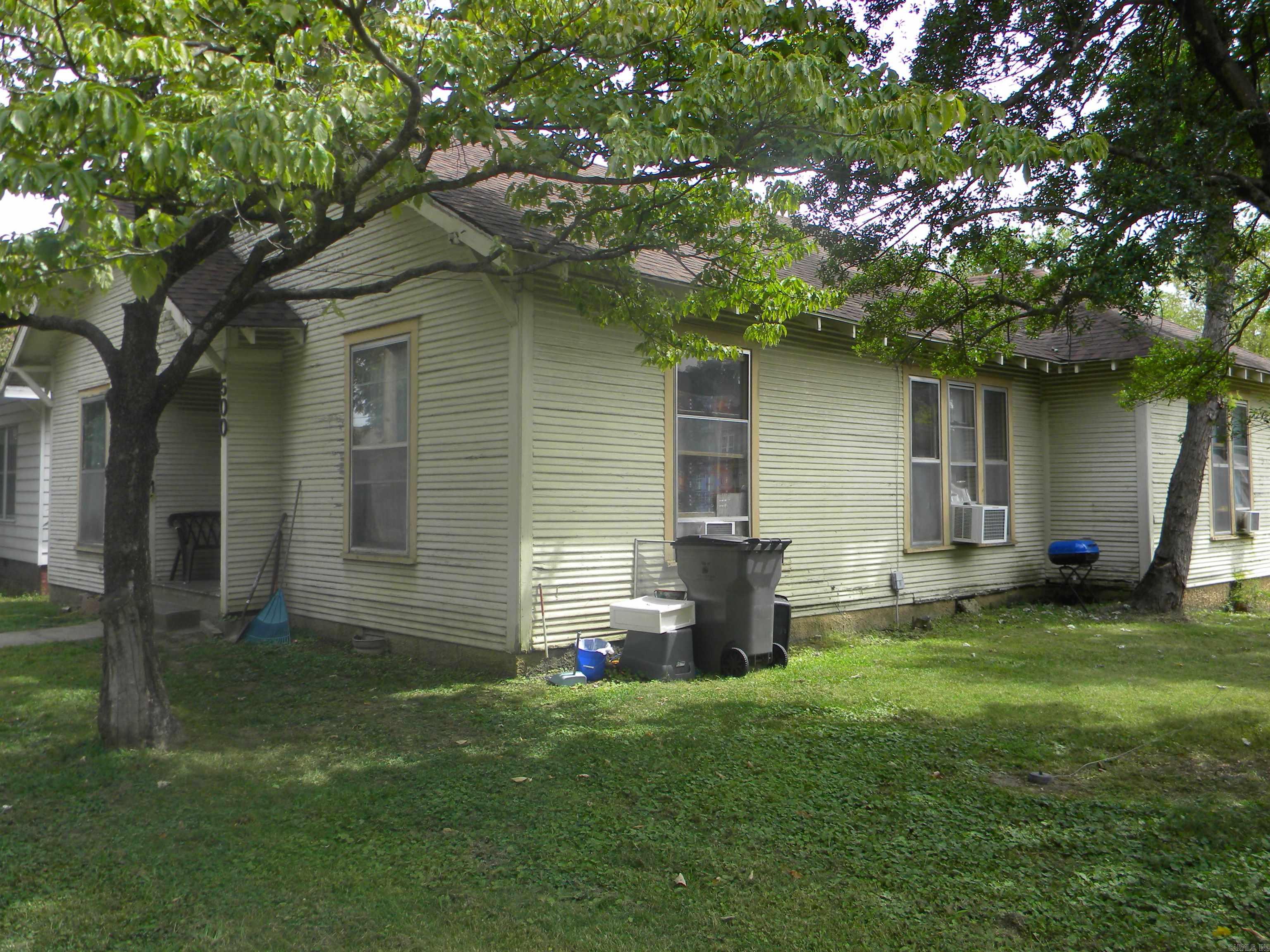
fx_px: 1027
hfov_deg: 63.4
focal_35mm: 28
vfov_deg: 49.7
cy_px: 476
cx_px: 635
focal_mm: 5
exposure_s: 1/292
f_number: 3.5
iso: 80
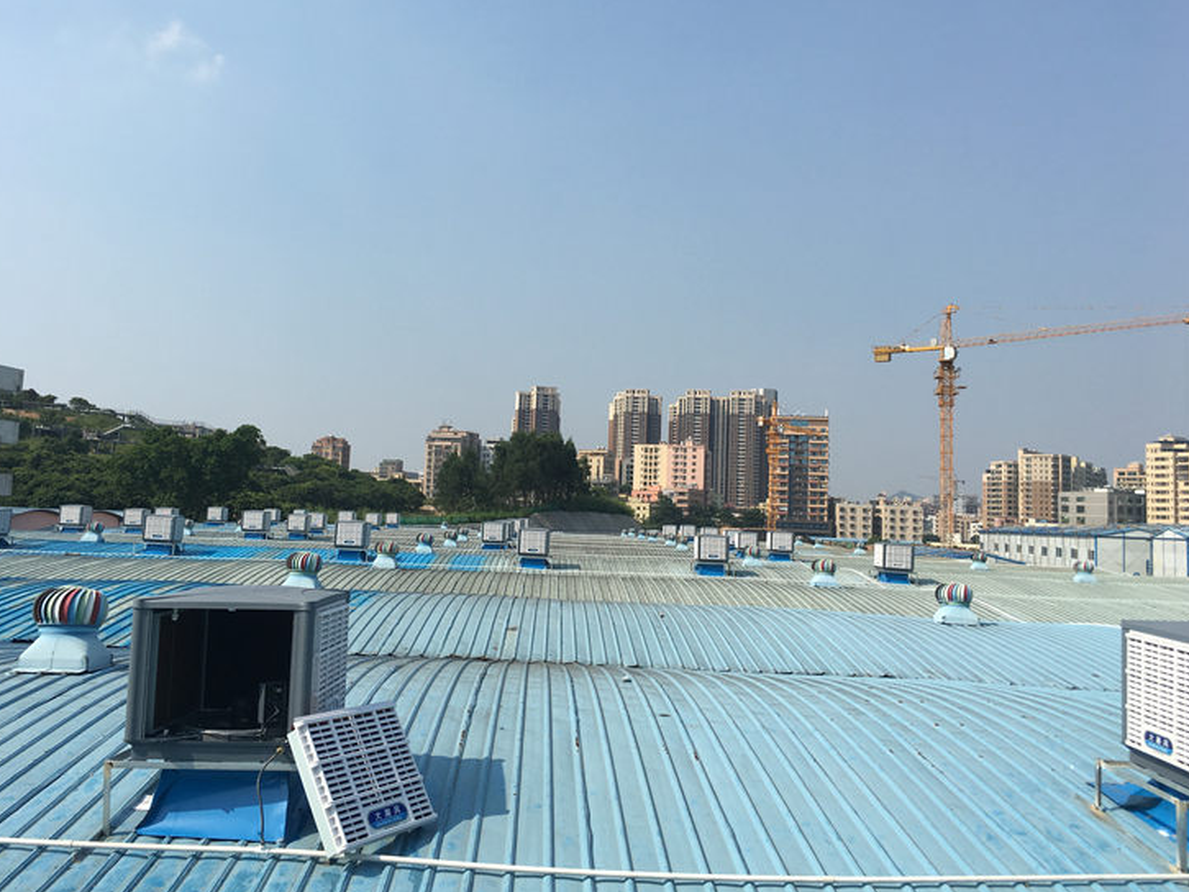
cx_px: 553
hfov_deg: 56.8
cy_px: 408
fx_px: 1099
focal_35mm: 32
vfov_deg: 44.1
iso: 25
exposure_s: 1/2198
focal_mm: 4.15
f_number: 2.2
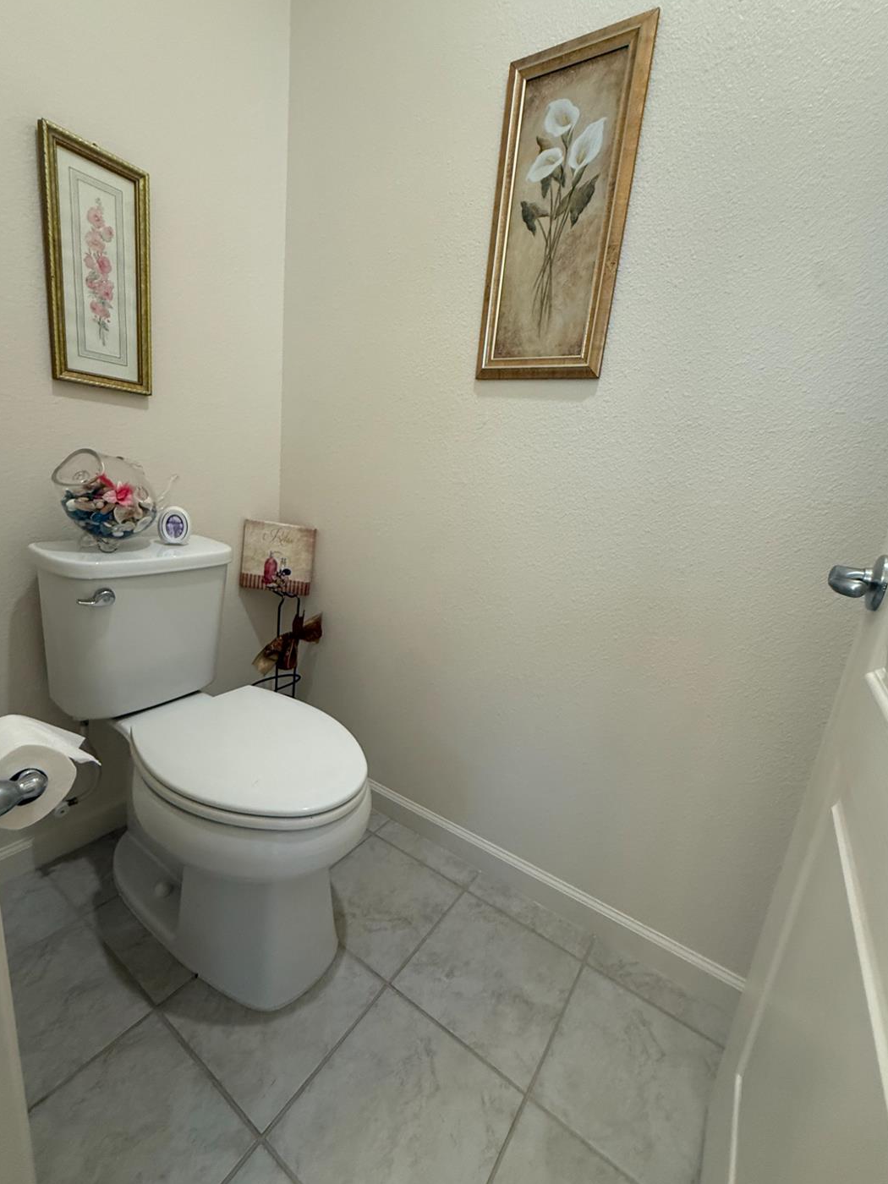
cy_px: 596
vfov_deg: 98.2
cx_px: 429
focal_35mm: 15
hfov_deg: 81.7
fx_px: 513
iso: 320
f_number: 2.2
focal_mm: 2.22
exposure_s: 1/120
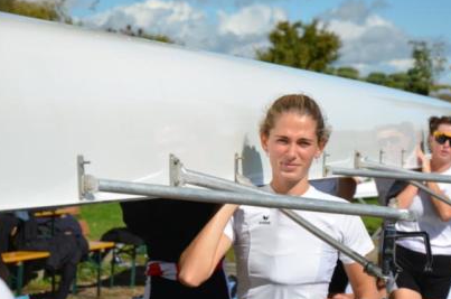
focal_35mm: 149
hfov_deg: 13.8
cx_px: 263
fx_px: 1863
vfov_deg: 9.2
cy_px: 174
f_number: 8
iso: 180
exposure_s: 1/1000
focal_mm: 80
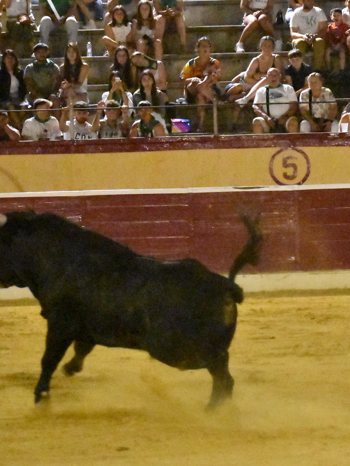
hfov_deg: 5.4
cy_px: 201
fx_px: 3707
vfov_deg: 7.2
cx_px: 425
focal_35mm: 275
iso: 25600
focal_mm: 82
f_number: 5.6
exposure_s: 1/400
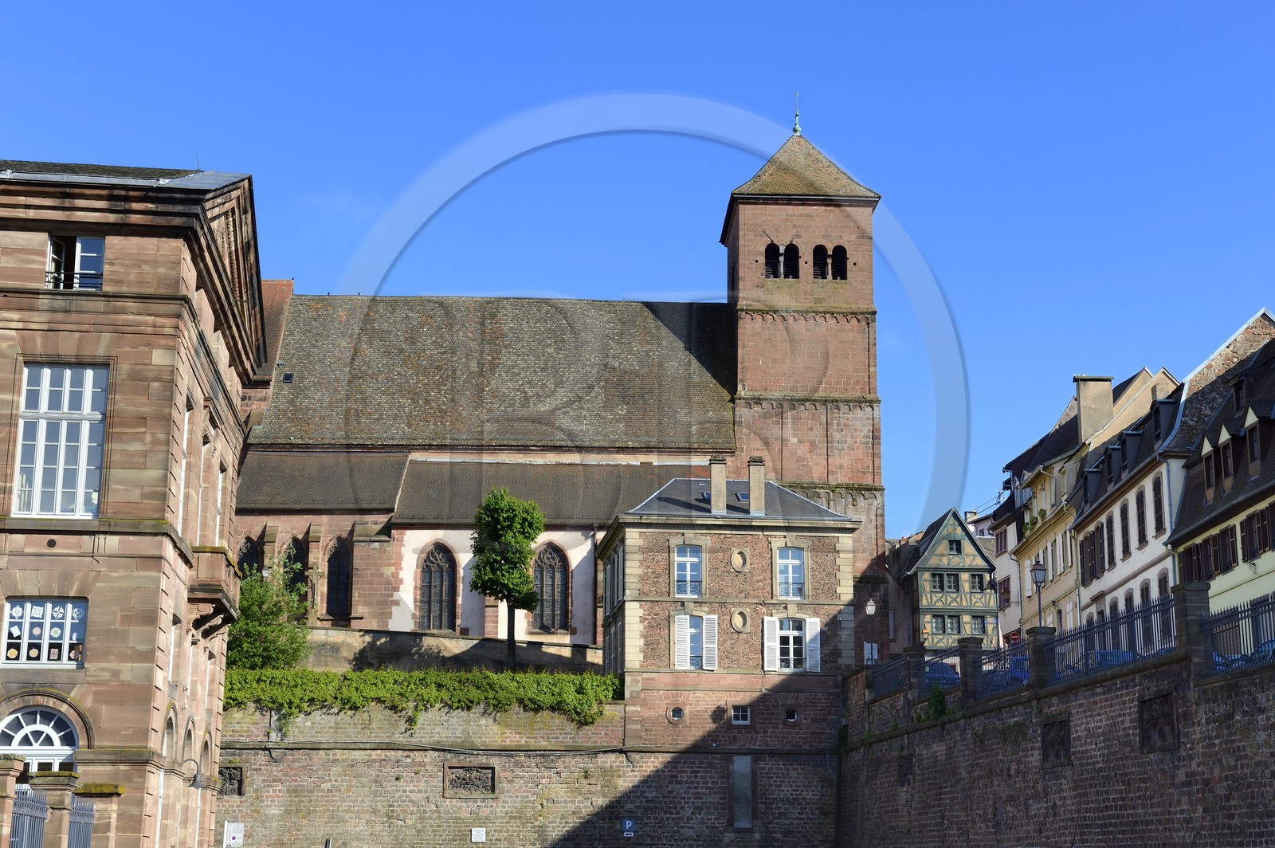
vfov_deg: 24.6
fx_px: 1946
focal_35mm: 55
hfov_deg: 36.3
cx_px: 638
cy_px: 424
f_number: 10
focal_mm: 55
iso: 200
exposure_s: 1/250
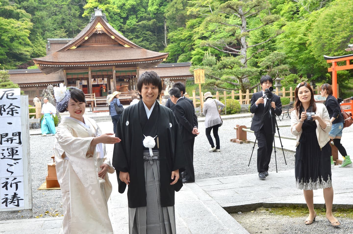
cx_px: 176
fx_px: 470
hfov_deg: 41.2
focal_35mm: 48
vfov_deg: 28.0
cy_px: 117
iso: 800
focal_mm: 32
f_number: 5.6
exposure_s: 1/400
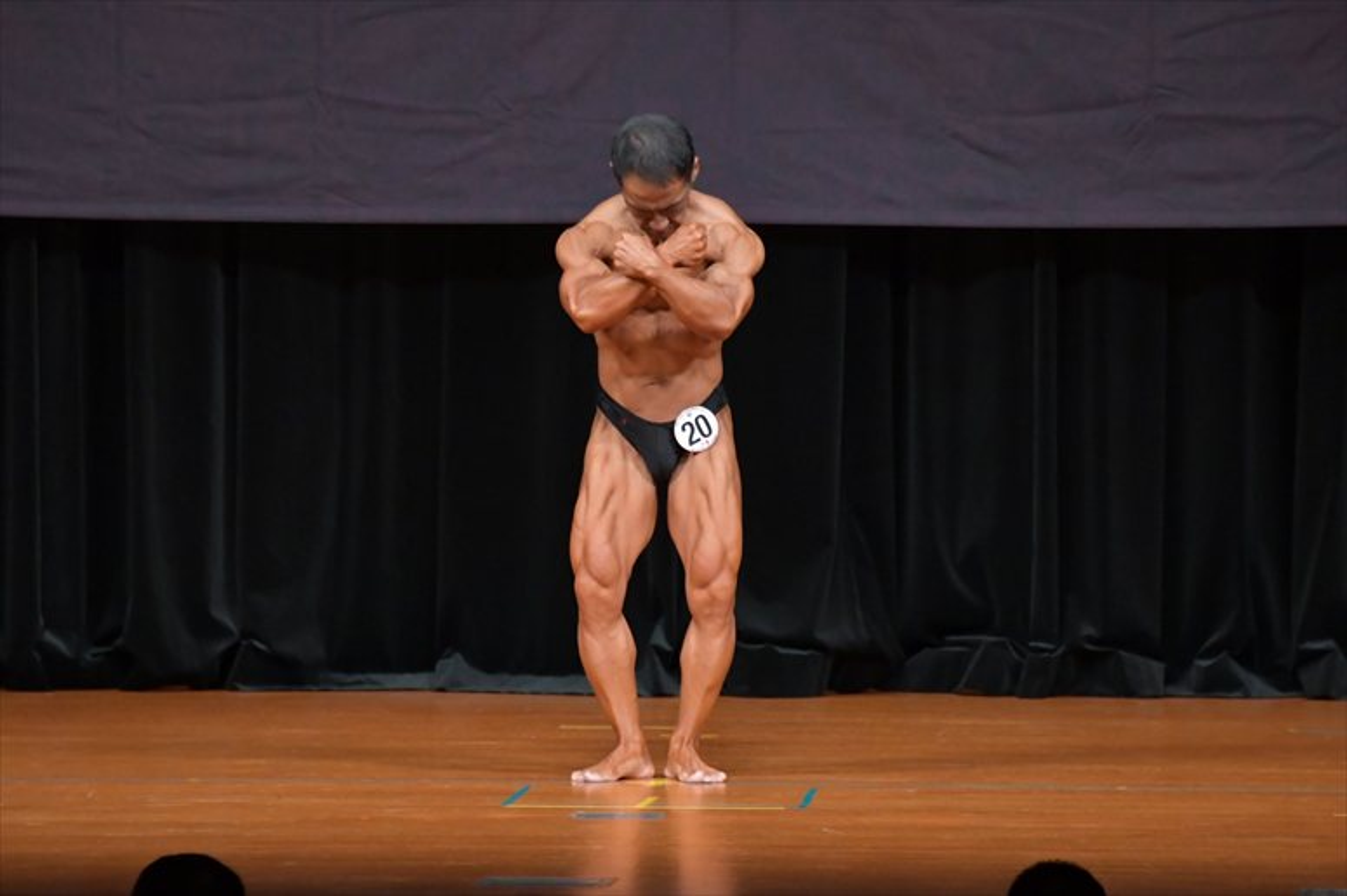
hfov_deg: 6.9
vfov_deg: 4.6
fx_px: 11220
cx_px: 674
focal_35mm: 300
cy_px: 448
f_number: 5.6
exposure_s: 1/400
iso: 5000
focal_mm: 200
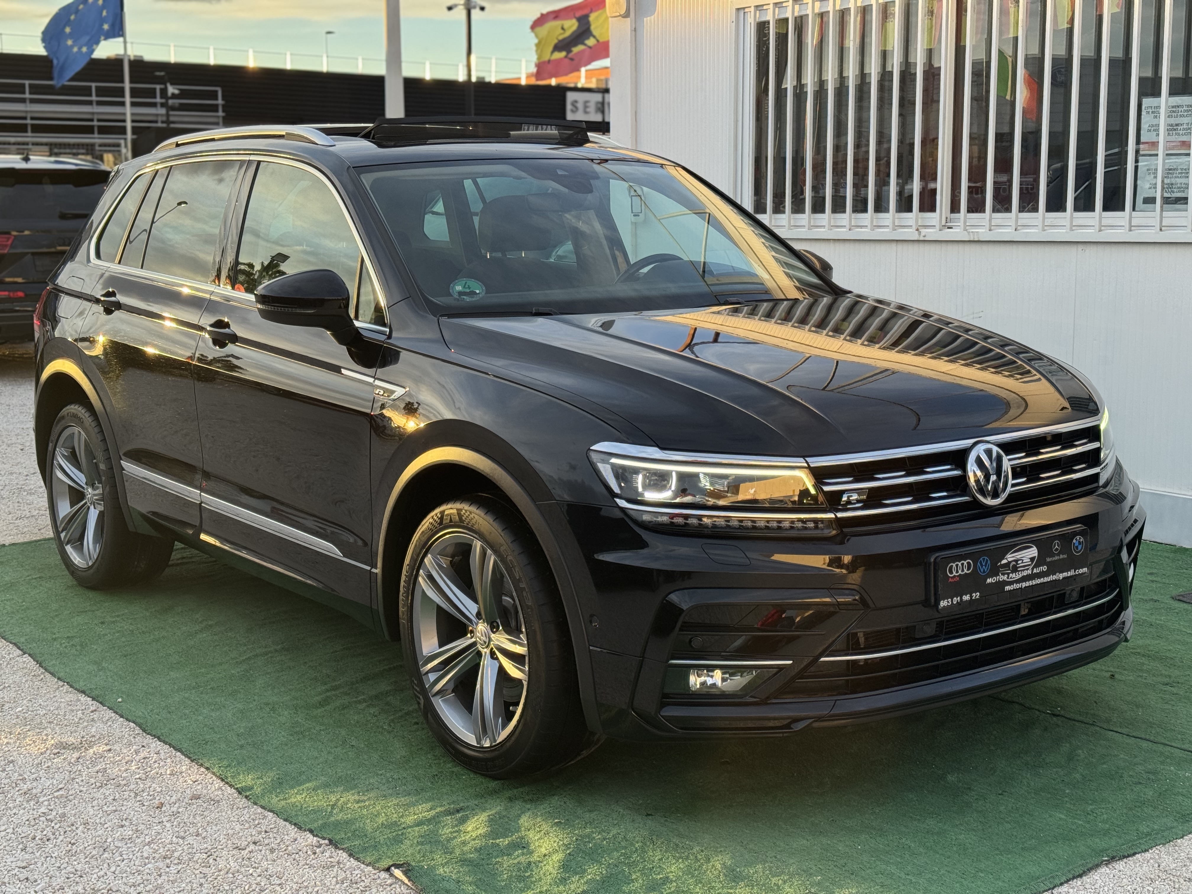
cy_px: 447
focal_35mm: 48
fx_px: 1653
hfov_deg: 39.7
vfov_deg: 30.3
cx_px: 596
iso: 64
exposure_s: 1/582
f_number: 1.78
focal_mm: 6.76
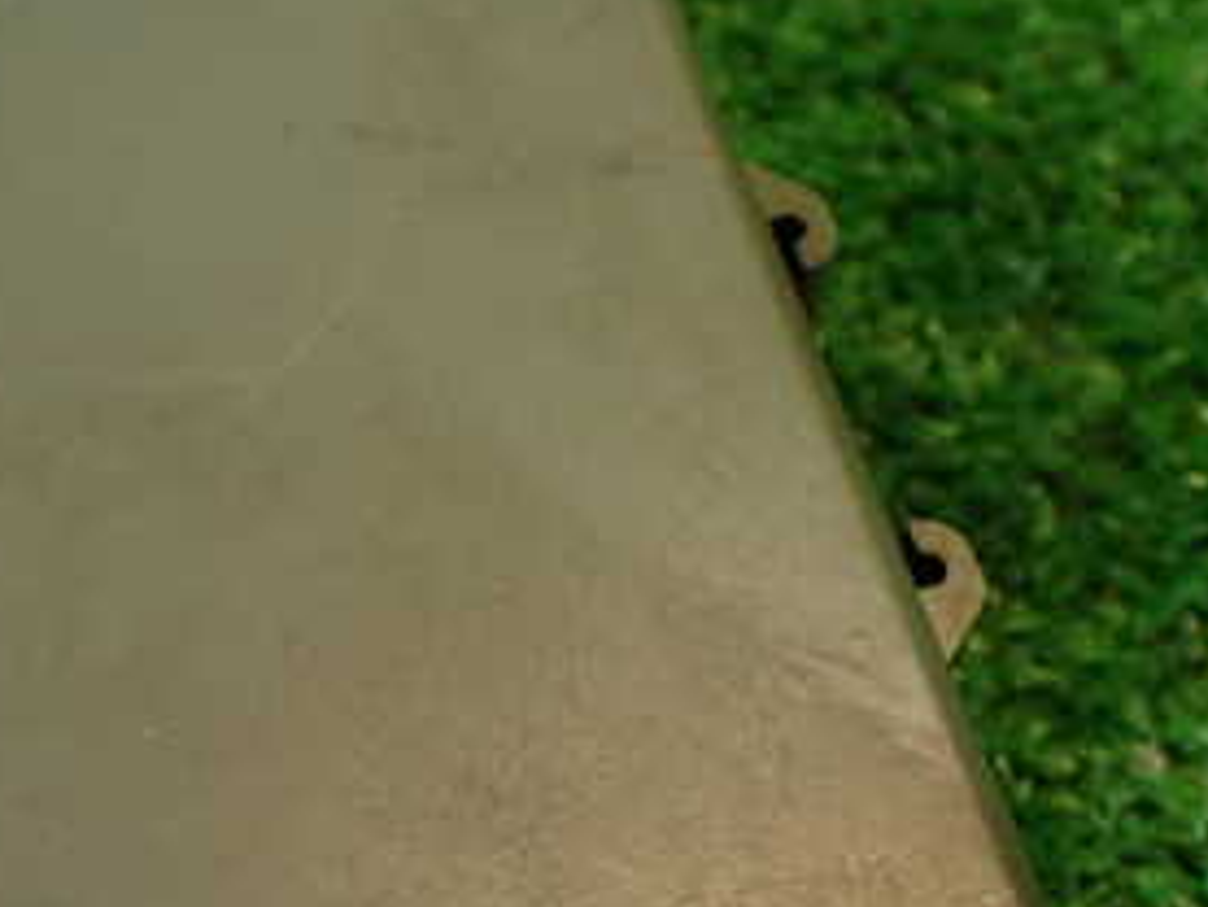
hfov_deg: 29.2
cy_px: 685
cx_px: 266
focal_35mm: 65
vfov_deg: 22.4
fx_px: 2269
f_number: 2.3
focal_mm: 5.4
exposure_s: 1/50
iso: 200
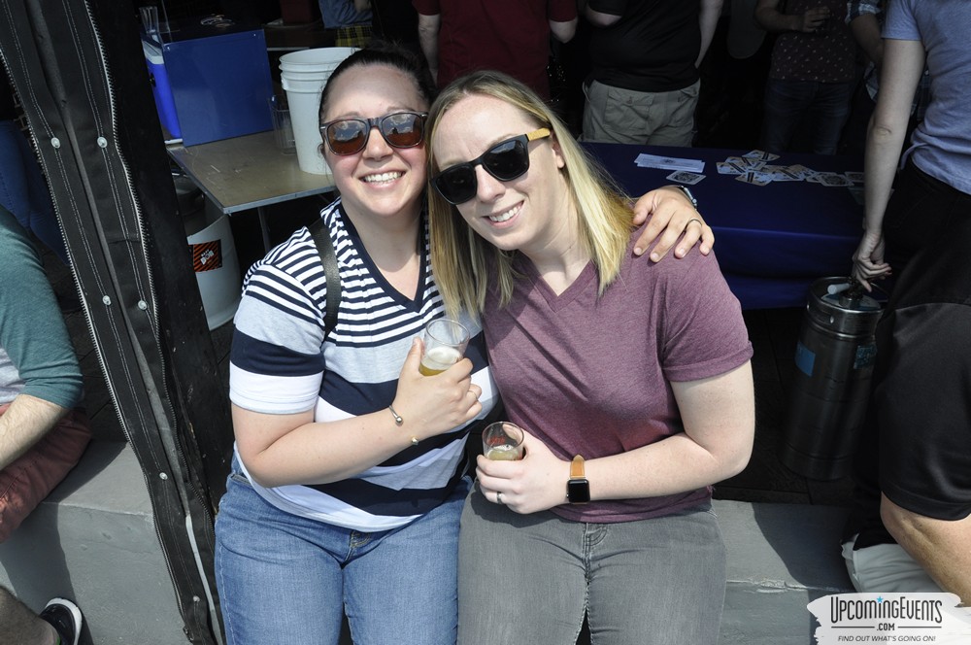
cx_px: 486
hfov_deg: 67.4
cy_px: 322
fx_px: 727
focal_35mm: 27
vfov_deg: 47.8
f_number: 13
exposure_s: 1/160
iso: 400
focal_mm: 18
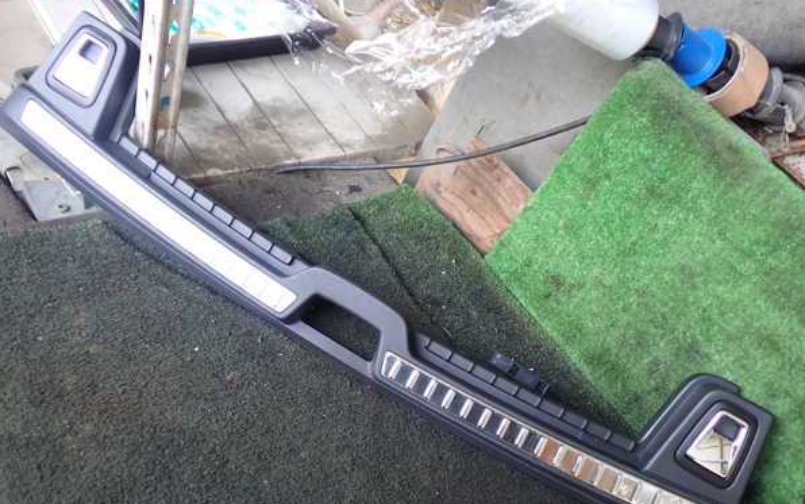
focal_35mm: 32
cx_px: 404
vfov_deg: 39.5
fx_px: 702
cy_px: 265
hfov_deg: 59.6
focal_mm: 5.4
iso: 200
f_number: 2.3
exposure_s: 1/60
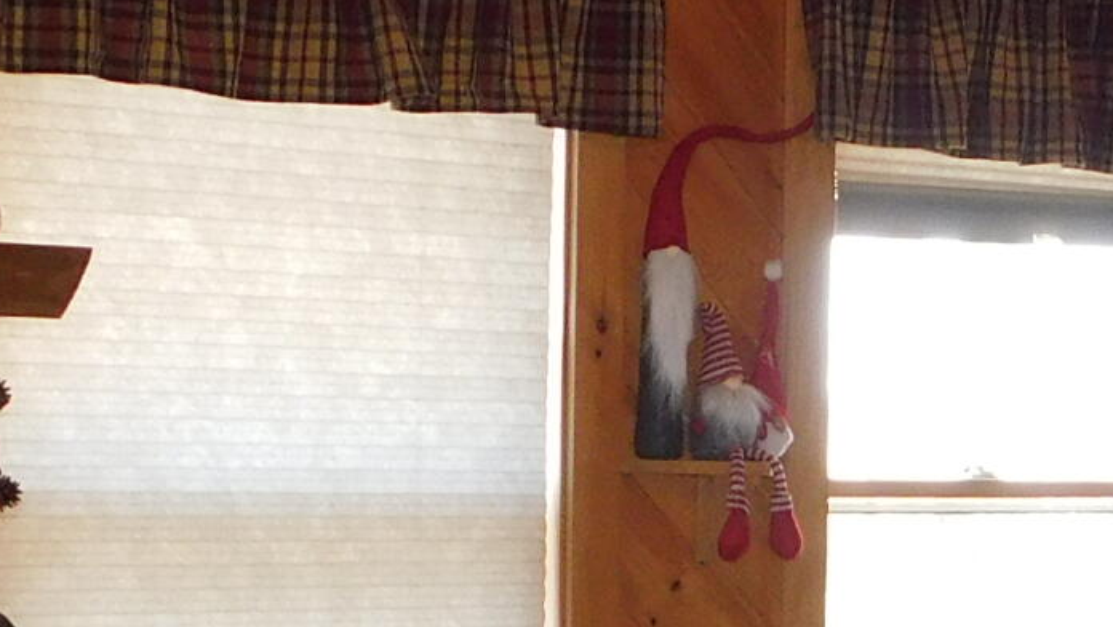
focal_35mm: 108
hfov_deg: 19.6
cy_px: 789
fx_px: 3188
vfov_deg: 11.0
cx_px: 864
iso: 200
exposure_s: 1/30
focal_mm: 4
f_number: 3
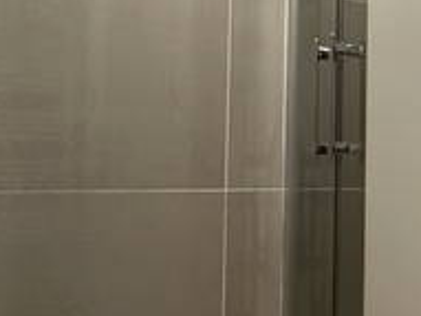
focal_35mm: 58
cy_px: 159
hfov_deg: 20.7
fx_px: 705
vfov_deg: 25.2
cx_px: 789
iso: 400
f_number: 2.2
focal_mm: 2.22
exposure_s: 1/60
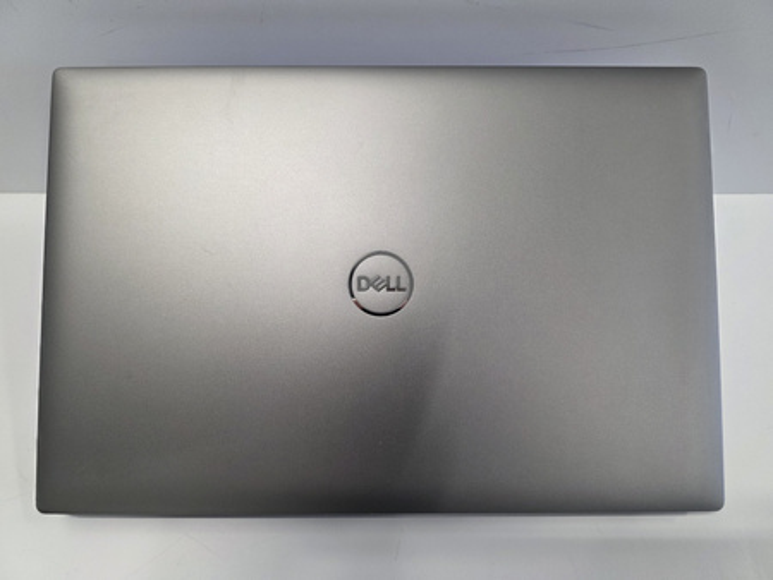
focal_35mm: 23
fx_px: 514
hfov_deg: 73.9
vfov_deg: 58.9
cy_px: 290
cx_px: 386
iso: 320
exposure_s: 1/120
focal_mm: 6.3
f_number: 1.7
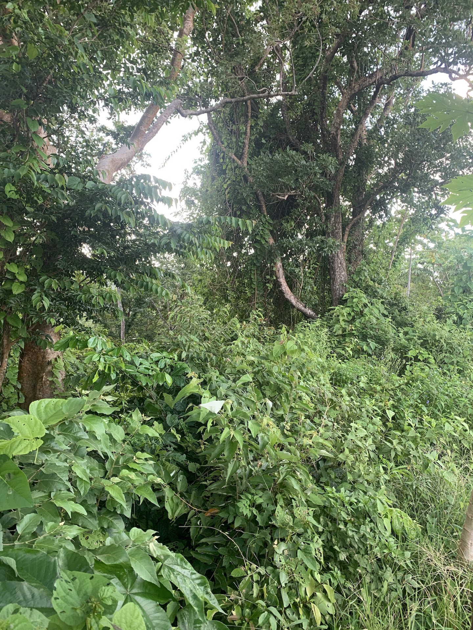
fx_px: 474
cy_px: 315
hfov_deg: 53.1
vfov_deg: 67.3
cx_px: 236
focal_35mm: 26
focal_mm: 4.25
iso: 64
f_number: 1.8
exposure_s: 1/121
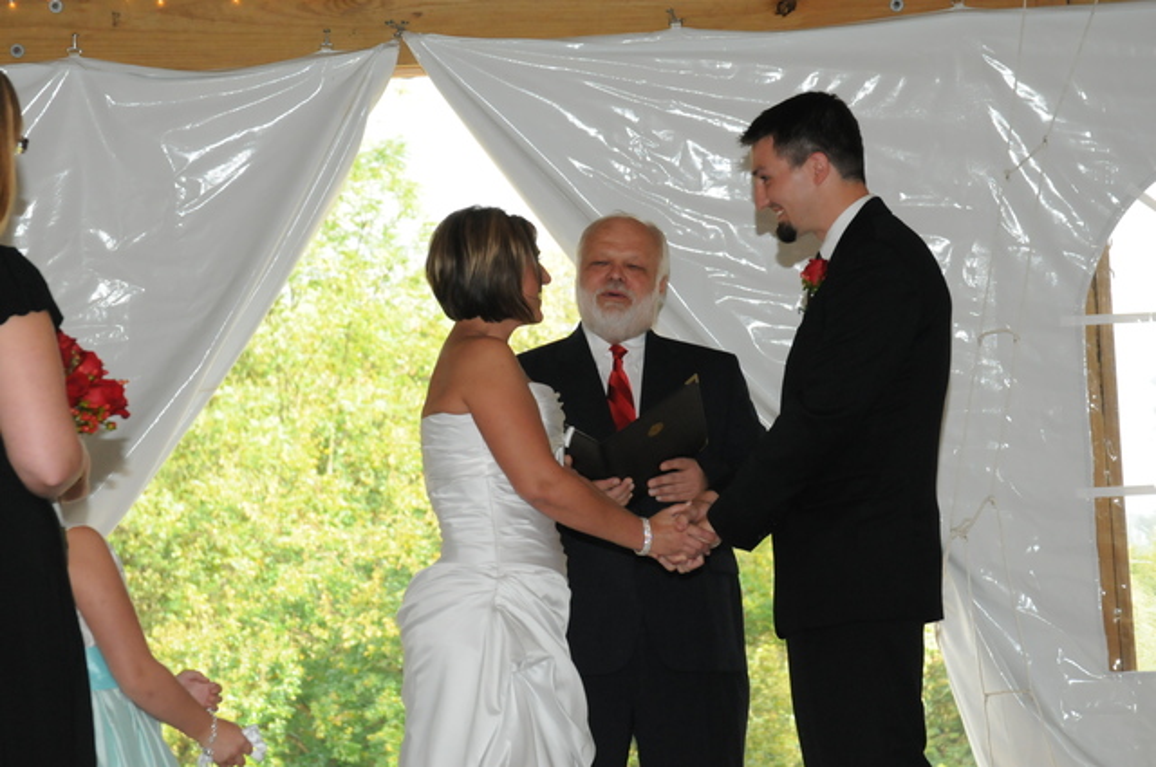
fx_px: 4089
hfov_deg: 16.1
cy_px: 384
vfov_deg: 10.7
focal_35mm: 128
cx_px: 578
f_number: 8
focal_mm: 85
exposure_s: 1/250
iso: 1600
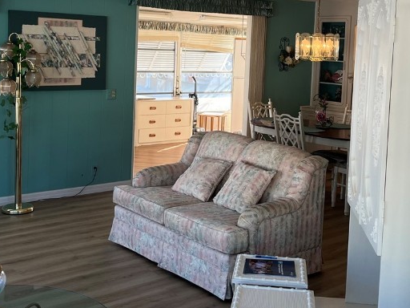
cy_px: 89
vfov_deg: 27.8
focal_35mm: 52
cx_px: 220
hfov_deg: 36.8
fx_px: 616
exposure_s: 1/164
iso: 40
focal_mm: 5.1
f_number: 1.6
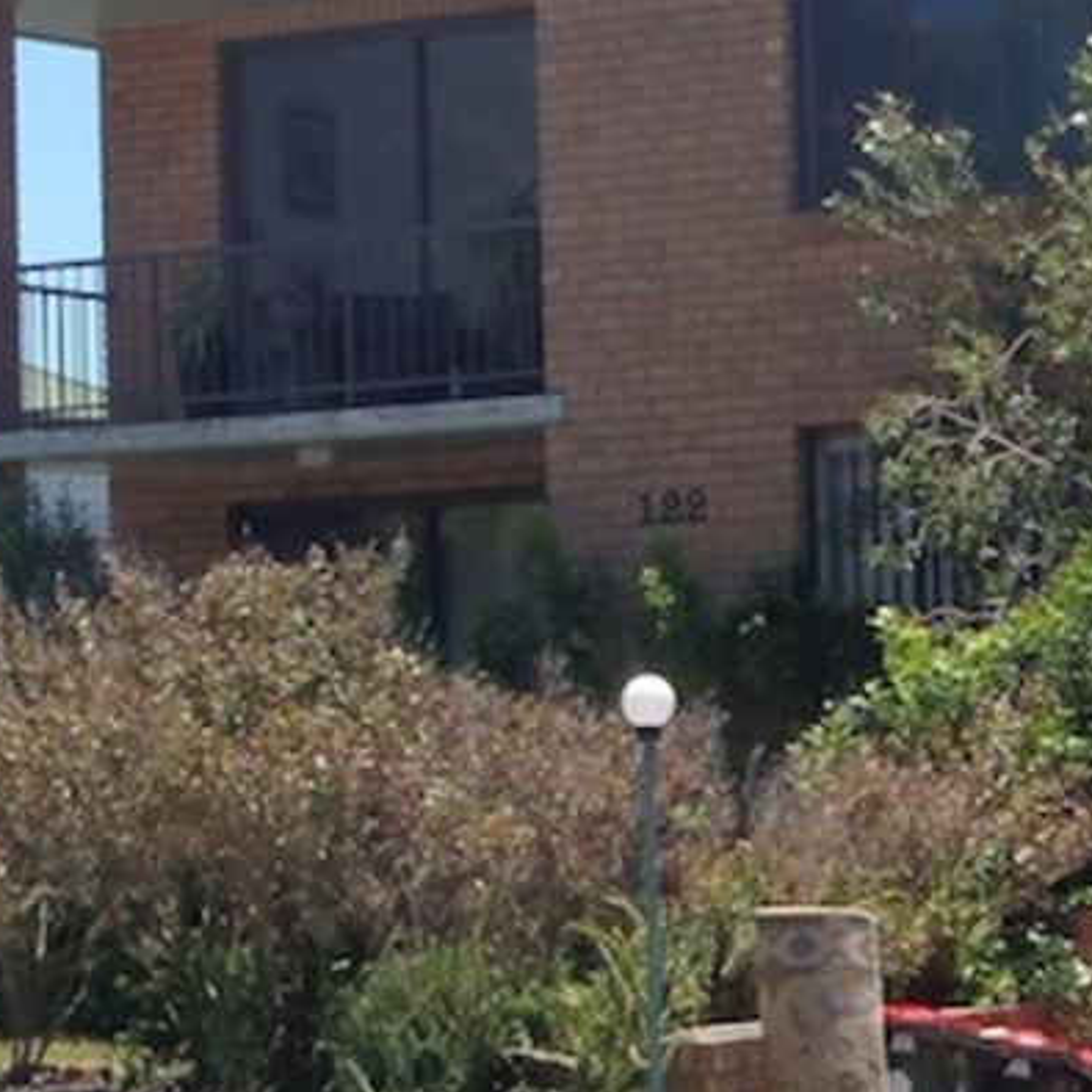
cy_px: 513
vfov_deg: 12.4
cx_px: 970
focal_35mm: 141
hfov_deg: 12.3
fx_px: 5032
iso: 80
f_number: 5
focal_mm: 7.57
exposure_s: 1/320
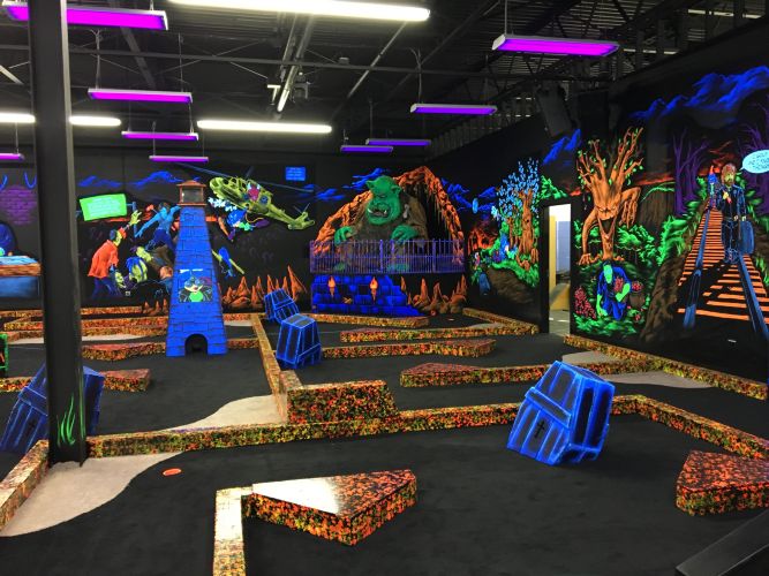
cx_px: 384
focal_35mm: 29
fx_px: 644
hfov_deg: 61.7
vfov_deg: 48.2
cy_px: 288
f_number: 2.2
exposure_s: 1/15
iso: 200
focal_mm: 4.15
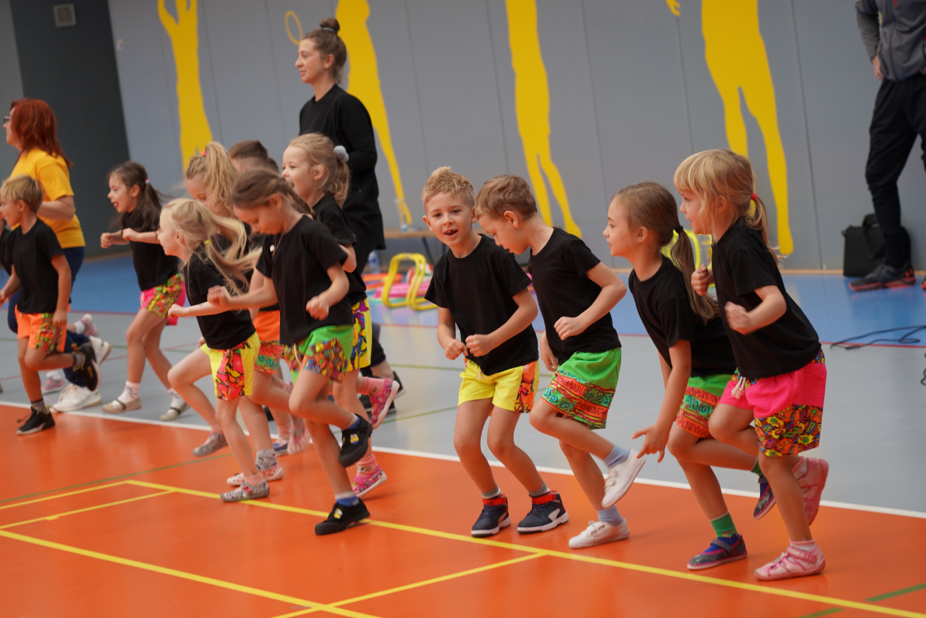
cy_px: 309
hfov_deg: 19.5
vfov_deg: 13.0
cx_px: 463
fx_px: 2701
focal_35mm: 105
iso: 320
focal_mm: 105
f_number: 4
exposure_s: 1/160
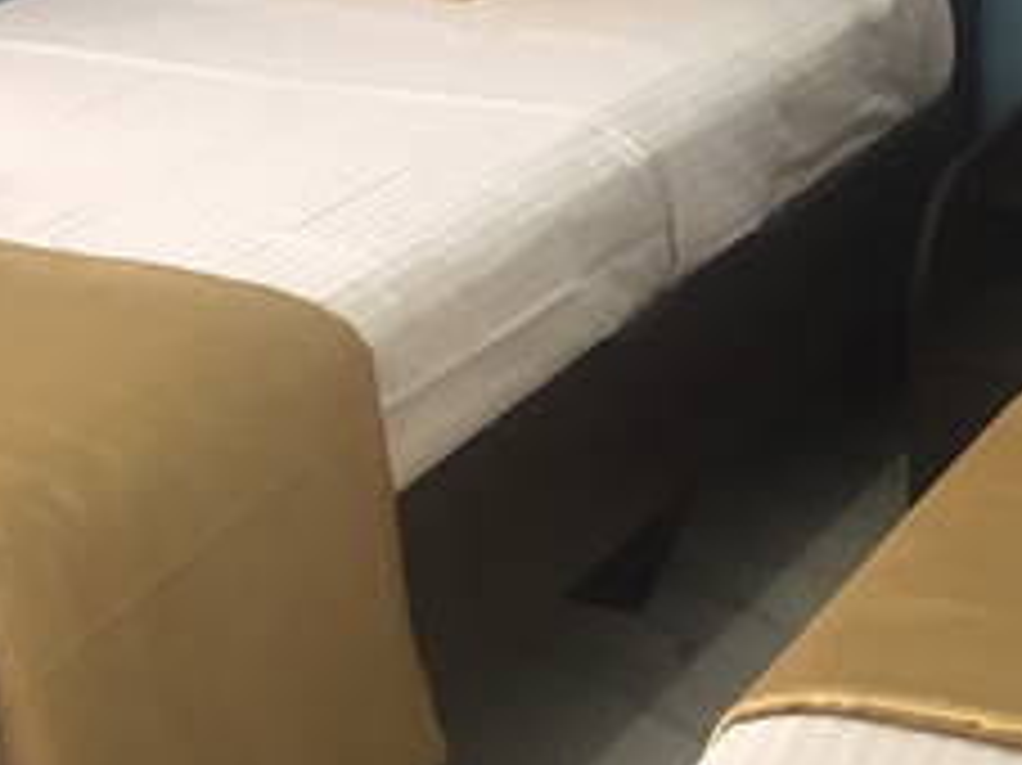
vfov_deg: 14.1
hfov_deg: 19.2
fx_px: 2980
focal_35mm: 101
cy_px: -230
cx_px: 891
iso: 32
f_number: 2.2
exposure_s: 1/33
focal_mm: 4.15
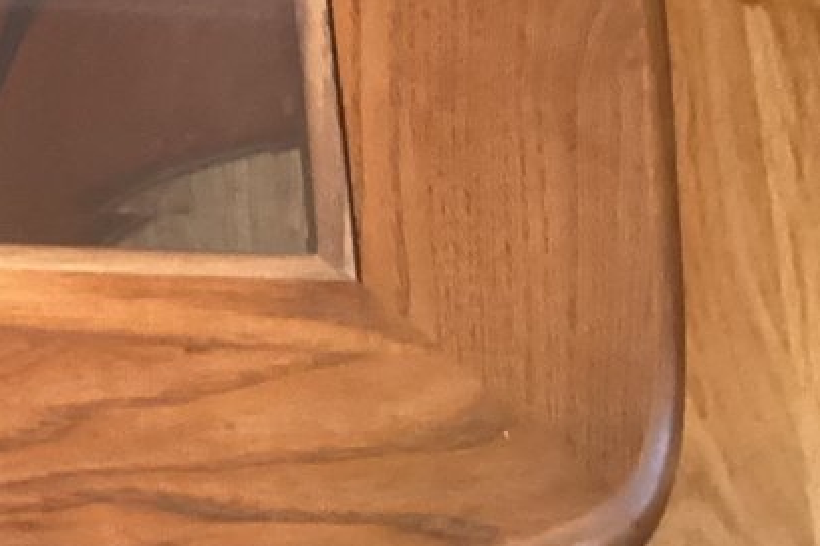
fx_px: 2732
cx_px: -511
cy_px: -327
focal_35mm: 120
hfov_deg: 15.4
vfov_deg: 10.9
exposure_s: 1/30
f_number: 2.4
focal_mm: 3.3
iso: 400
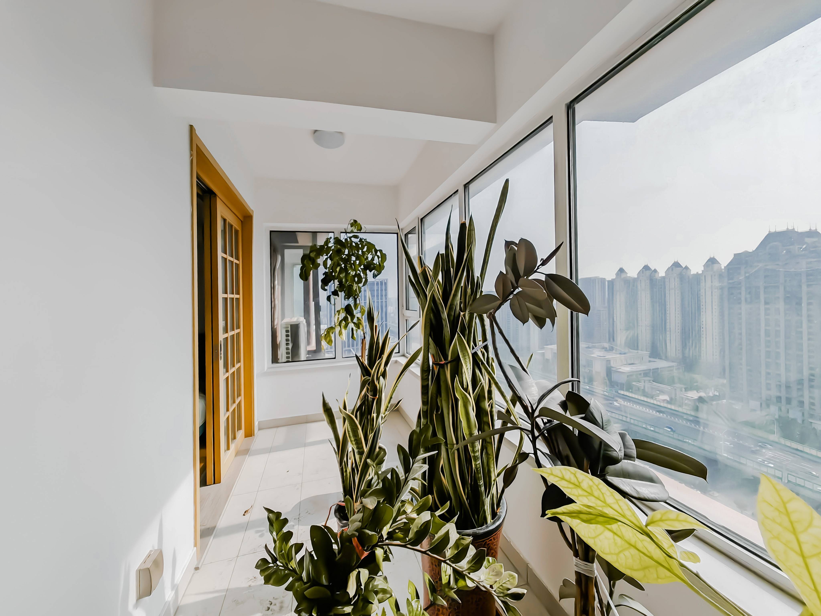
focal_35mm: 13
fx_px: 308
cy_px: 308
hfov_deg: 106.2
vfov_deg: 89.9
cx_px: 410
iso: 50
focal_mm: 1.82
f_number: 2
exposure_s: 1/720
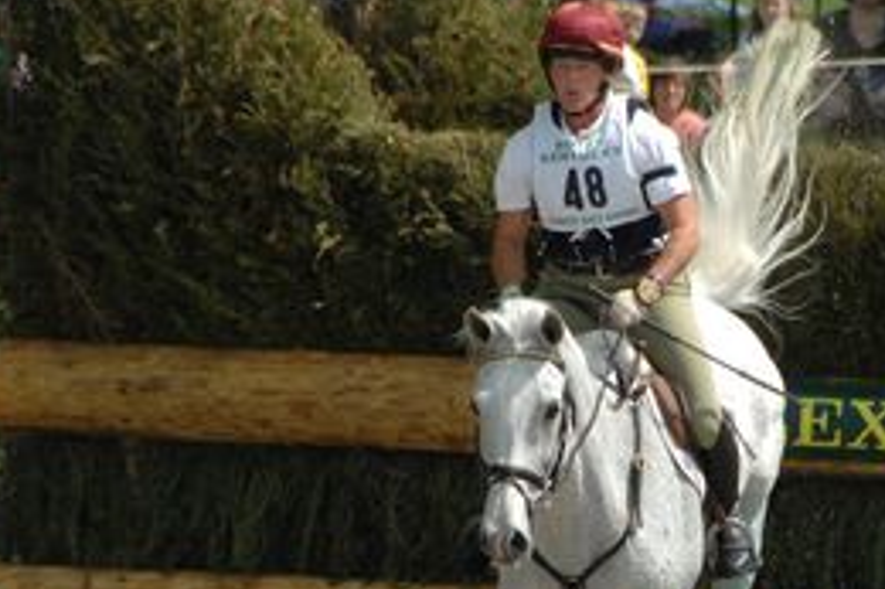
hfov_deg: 2.8
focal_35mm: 739
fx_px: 18155
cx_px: 725
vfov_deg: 1.9
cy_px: 489
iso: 500
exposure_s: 1/1000
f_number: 6.7
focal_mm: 200
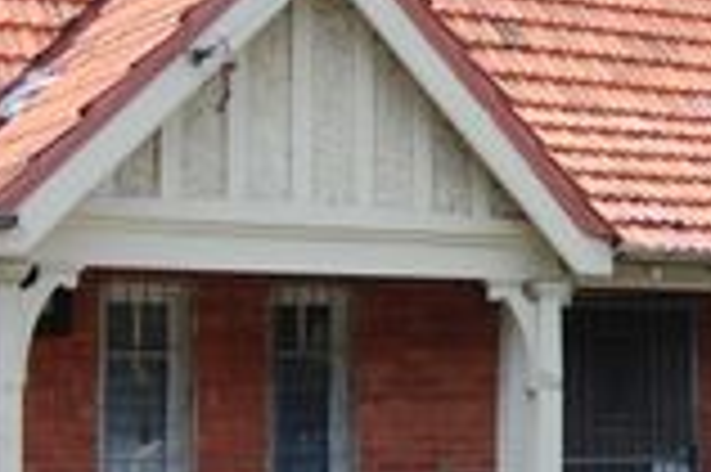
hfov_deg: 18.8
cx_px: 644
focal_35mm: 107
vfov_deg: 12.8
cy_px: 281
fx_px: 2111
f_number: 6.3
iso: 200
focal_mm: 24
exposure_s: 1/160
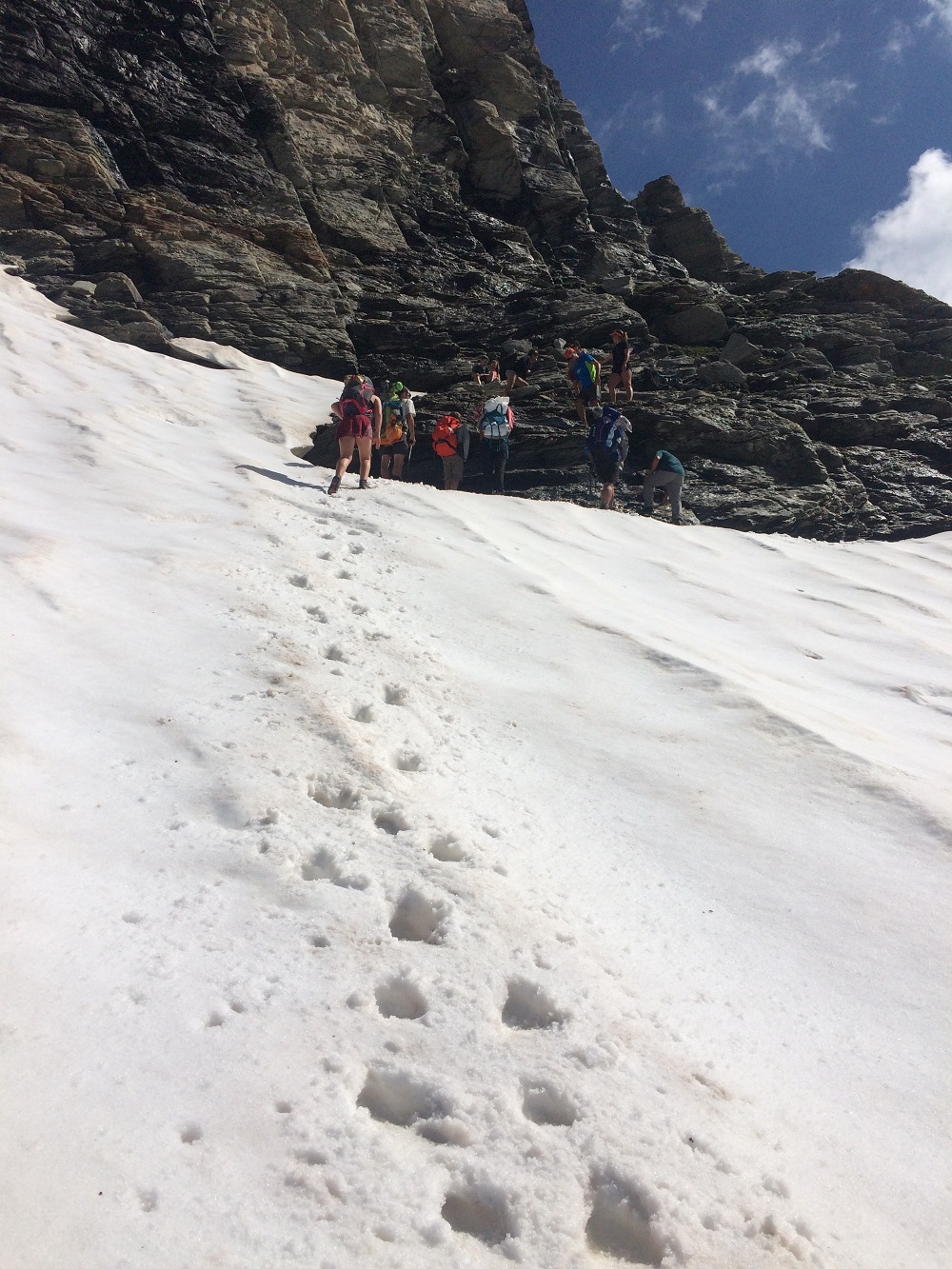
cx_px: 476
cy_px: 634
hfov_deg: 48.2
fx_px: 1063
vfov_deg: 61.7
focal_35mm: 29
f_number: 2.2
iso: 40
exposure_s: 1/10309
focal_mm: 4.15
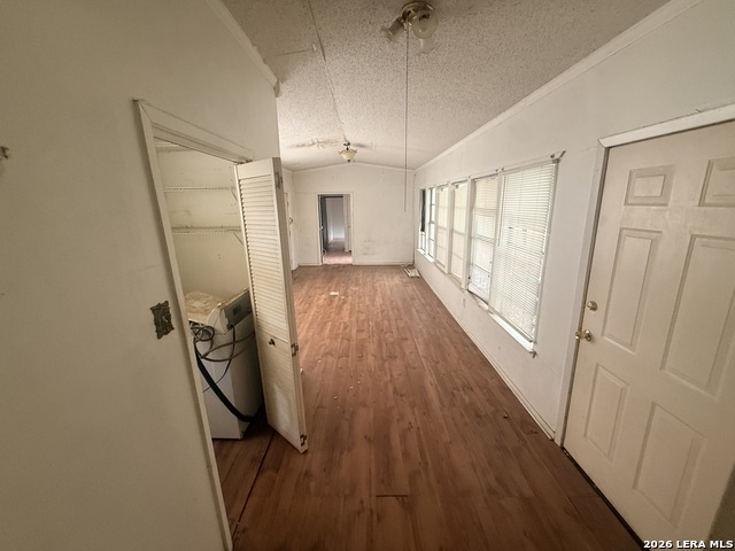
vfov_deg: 85.7
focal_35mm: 14
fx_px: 297
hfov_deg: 102.1
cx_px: 368
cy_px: 276
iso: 320
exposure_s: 1/69
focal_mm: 2.22
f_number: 2.2
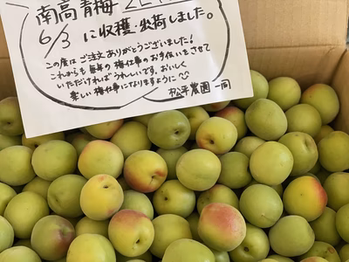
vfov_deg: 28.0
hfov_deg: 36.8
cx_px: 174
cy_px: 131
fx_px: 524
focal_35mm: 52
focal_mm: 6
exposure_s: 1/79
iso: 250
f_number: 2
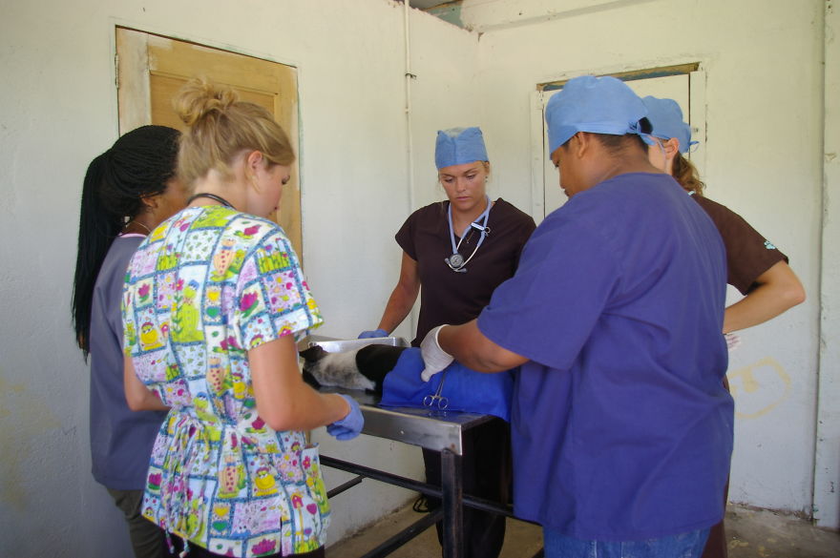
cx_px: 420
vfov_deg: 47.8
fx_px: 629
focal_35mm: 27
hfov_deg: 67.4
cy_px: 279
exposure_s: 1/30
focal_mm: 18
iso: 200
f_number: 3.5
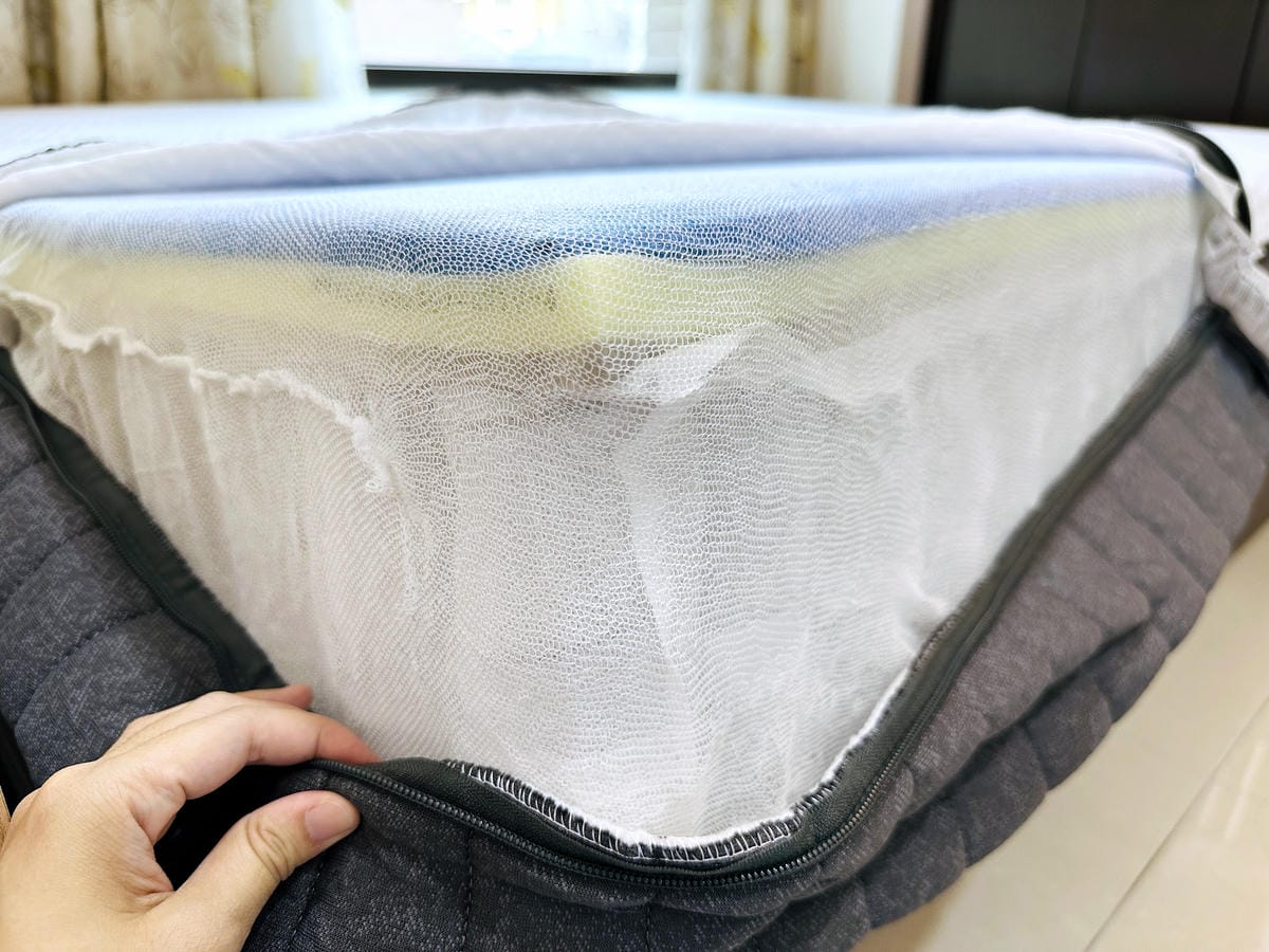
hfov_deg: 71.6
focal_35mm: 24
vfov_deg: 56.8
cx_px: 634
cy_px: 476
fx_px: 880
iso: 160
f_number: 1.78
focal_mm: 6.86
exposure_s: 1/120
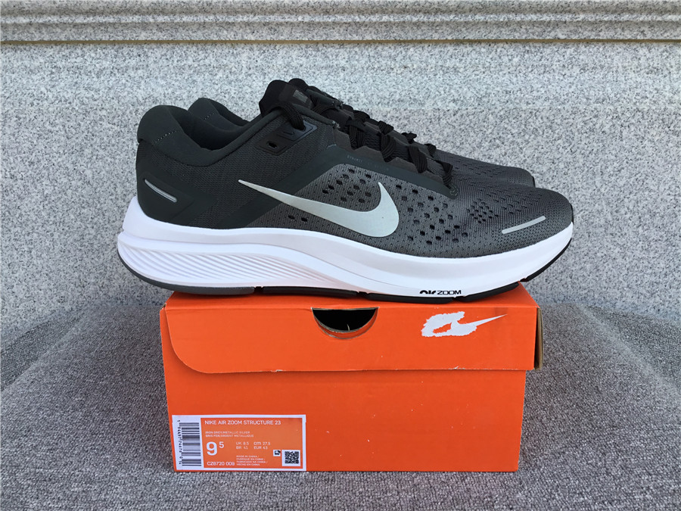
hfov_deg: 58.4
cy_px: 256
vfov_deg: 45.4
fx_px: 610
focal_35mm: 31
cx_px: 340
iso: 25
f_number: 2.4
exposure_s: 1/190
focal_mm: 3.3
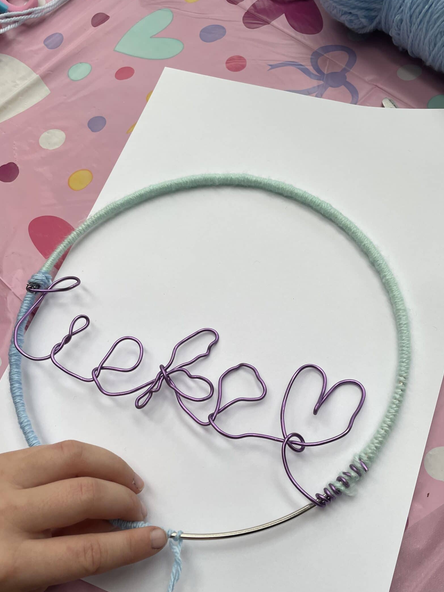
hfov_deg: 44.1
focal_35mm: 32
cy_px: 342
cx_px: 209
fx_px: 547
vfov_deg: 56.5
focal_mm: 4.2
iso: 32
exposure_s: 1/179
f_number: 1.6
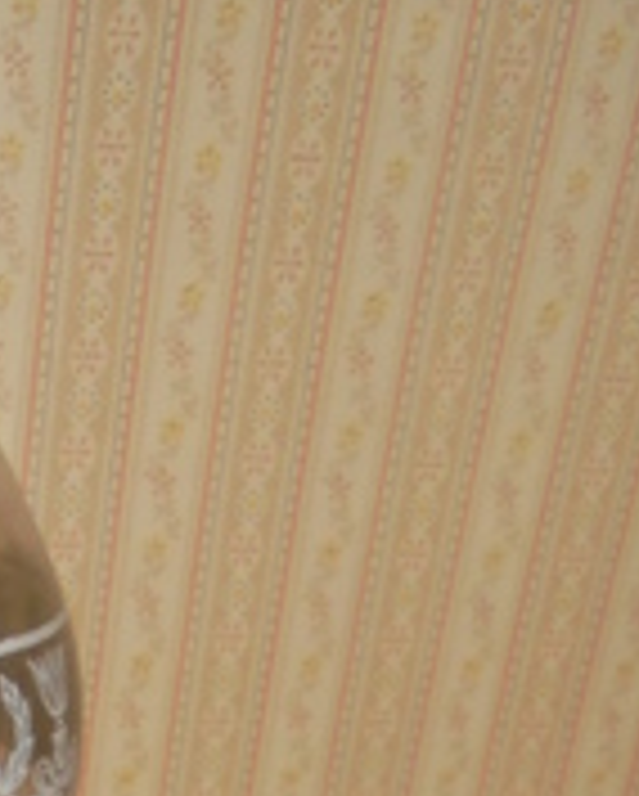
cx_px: -205
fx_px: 1959
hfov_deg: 17.3
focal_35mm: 83
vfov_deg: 19.8
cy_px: 1210
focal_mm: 4.6
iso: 200
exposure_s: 1/30
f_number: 3.5
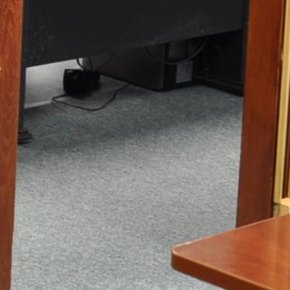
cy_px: -129
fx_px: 1706
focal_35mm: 180
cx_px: -254
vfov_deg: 9.5
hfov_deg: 9.2
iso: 400
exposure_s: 1/15
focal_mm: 18
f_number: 4
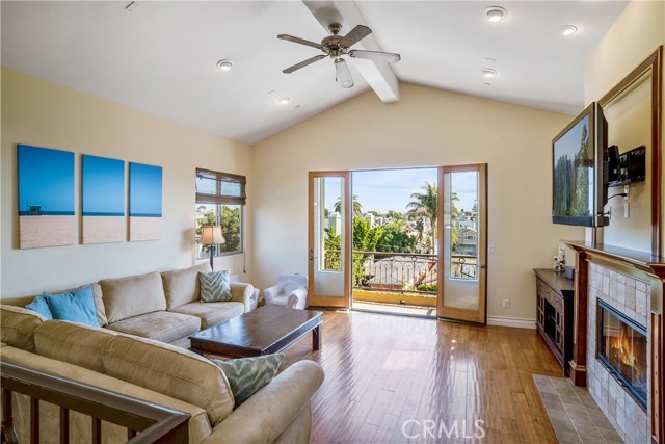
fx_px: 333
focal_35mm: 18
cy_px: 222
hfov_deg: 90.0
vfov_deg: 67.4
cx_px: 332
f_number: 8
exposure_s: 1/2000
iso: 200
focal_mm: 18
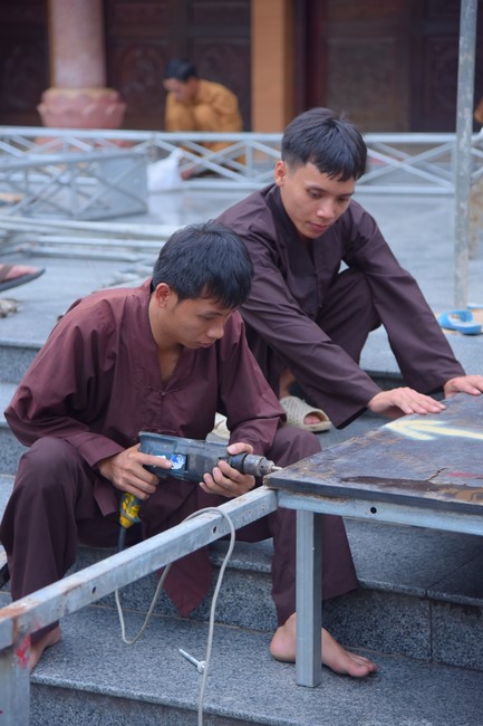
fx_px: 1852
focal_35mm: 92
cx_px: 242
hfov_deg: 14.9
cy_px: 363
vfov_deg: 22.1
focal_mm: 92
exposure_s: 1/125
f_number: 4.5
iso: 500
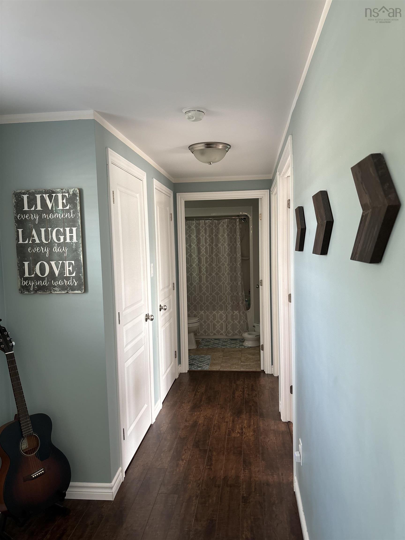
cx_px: 202
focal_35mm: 26
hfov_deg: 53.1
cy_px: 270
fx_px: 406
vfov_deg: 67.3
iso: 100
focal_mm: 5.96
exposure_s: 1/60
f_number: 1.6
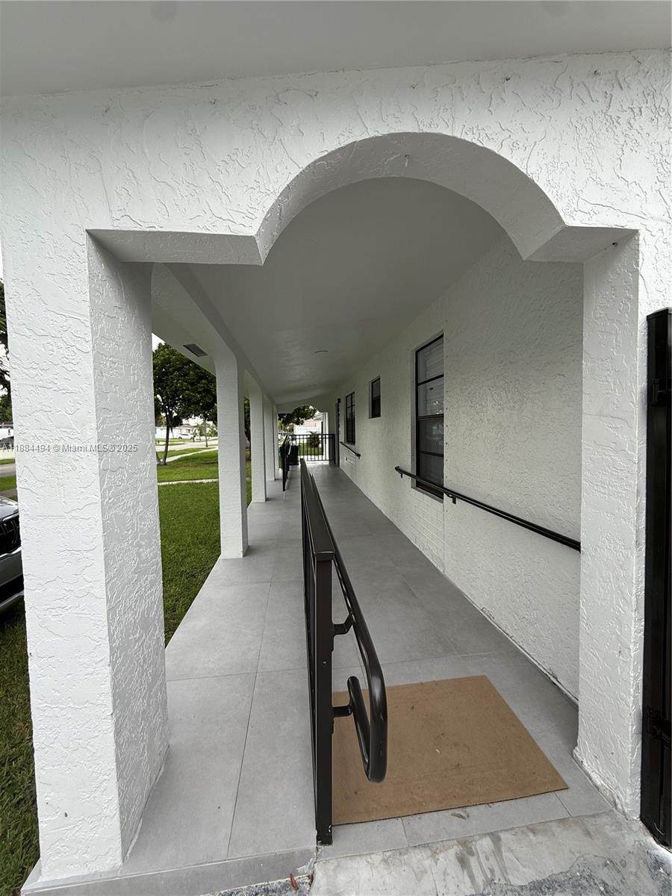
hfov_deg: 85.7
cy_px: 448
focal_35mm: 14
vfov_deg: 102.1
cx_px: 336
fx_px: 362
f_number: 2.2
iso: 50
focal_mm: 2.22
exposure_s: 1/99
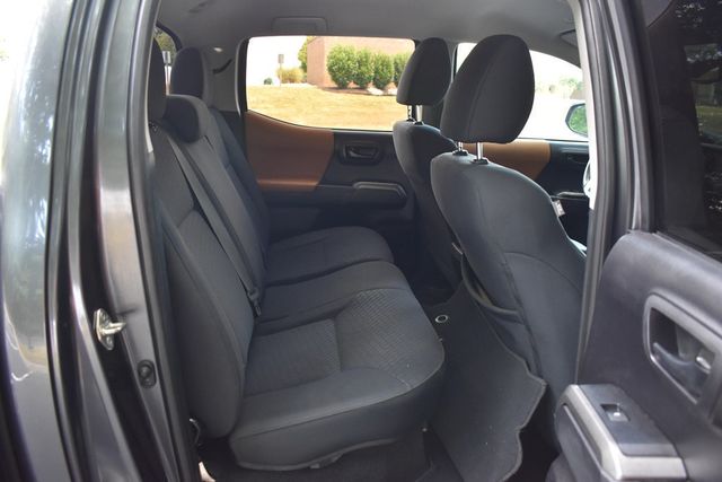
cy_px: 241
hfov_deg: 67.4
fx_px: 542
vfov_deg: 48.0
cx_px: 361
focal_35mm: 27
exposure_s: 1/125
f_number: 3.5
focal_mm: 18
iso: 1100
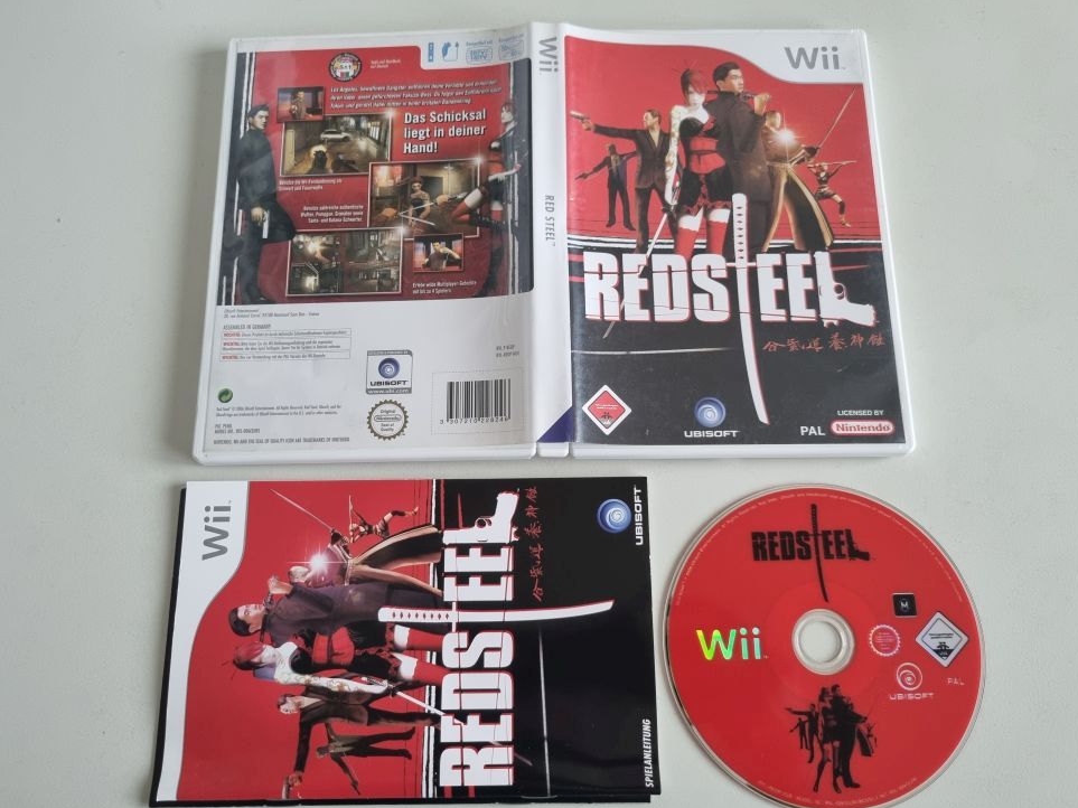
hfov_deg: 65.3
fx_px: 841
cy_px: 416
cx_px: 542
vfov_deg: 51.3
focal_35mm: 27
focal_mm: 5.4
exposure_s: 1/50
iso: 400
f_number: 1.8
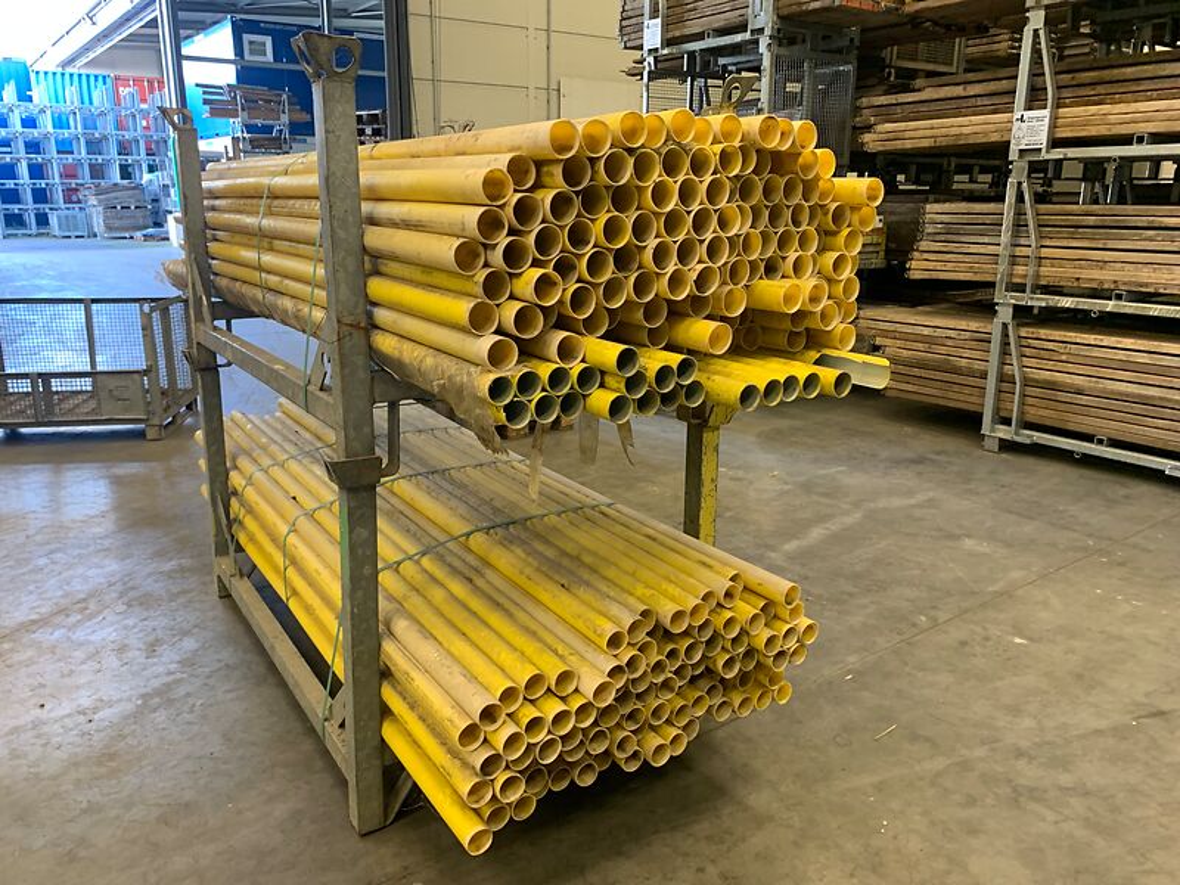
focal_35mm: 26
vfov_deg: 53.1
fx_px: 886
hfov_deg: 67.3
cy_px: 442
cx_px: 590
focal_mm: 4.25
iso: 160
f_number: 1.8
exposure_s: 1/60
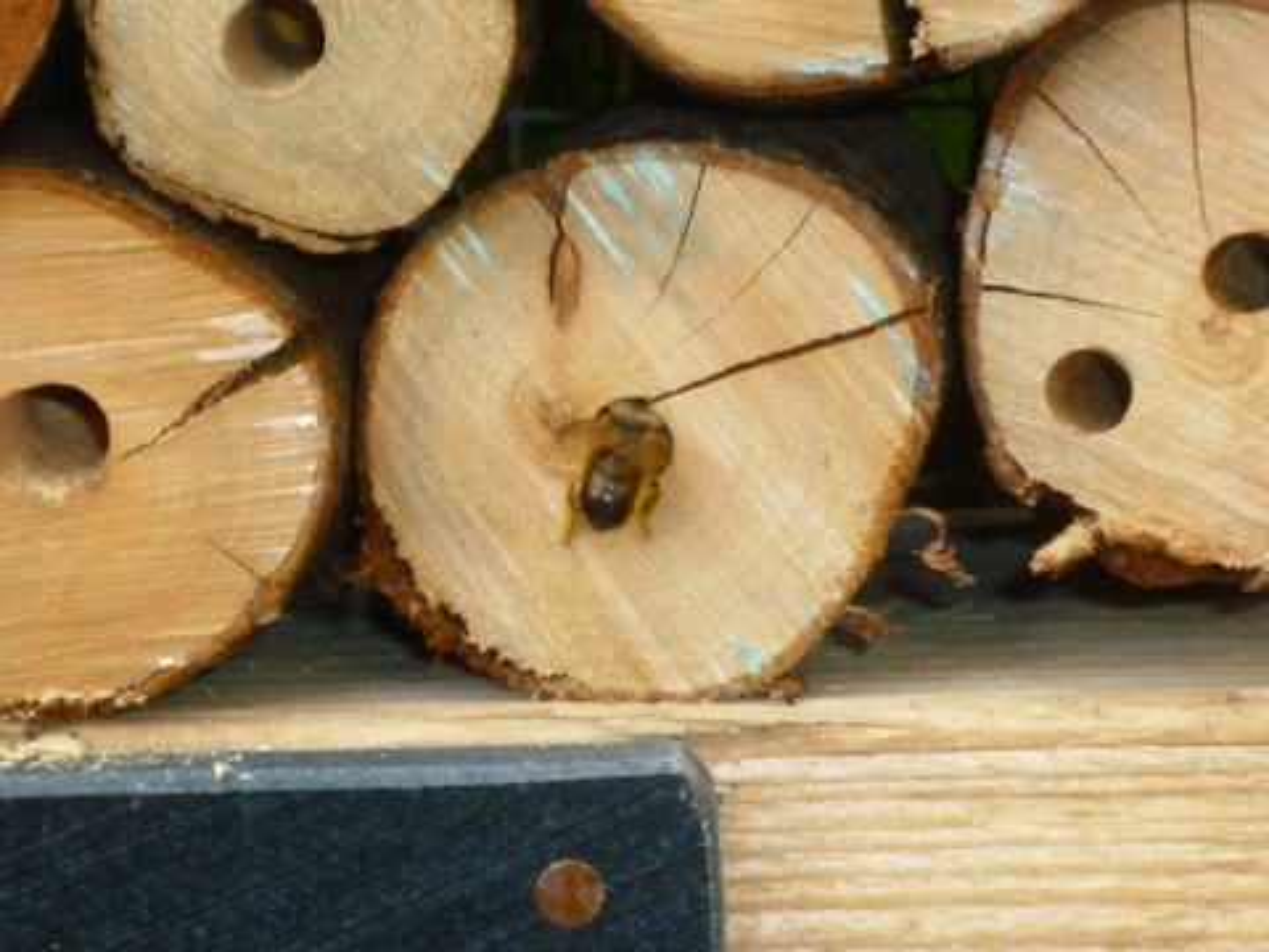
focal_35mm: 155
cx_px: 634
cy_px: 476
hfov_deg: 12.7
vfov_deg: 9.6
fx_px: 5682
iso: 100
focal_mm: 17.5
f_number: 5.7
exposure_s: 1/50
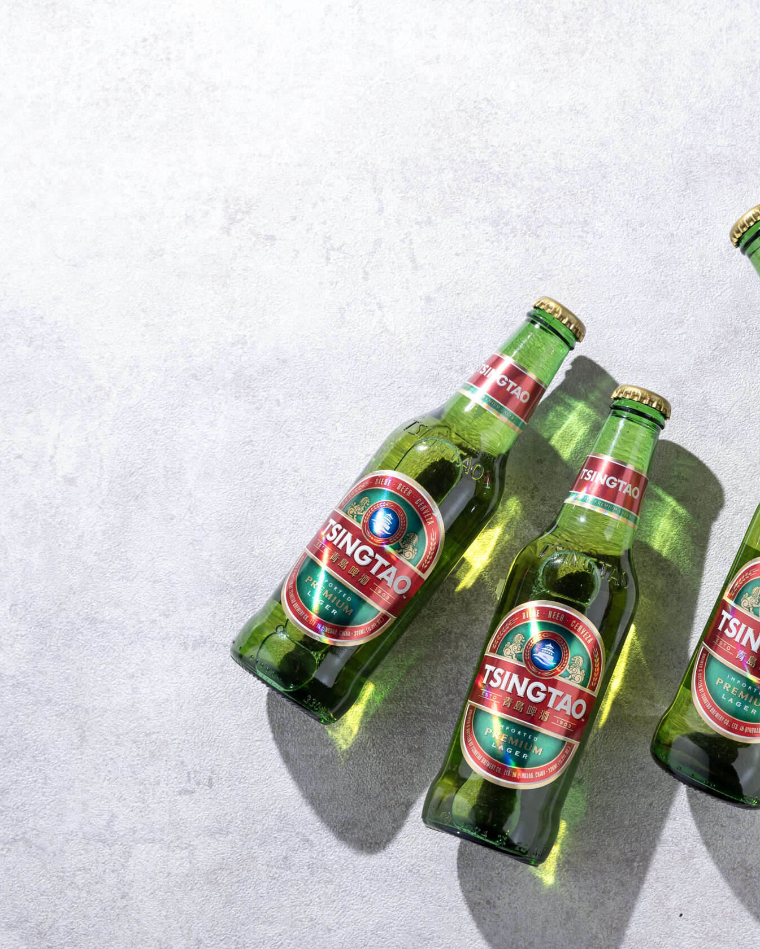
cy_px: 471
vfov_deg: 27.1
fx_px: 1968
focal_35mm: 70
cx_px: 659
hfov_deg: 21.5
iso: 100
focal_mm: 49
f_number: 8
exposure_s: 1/200
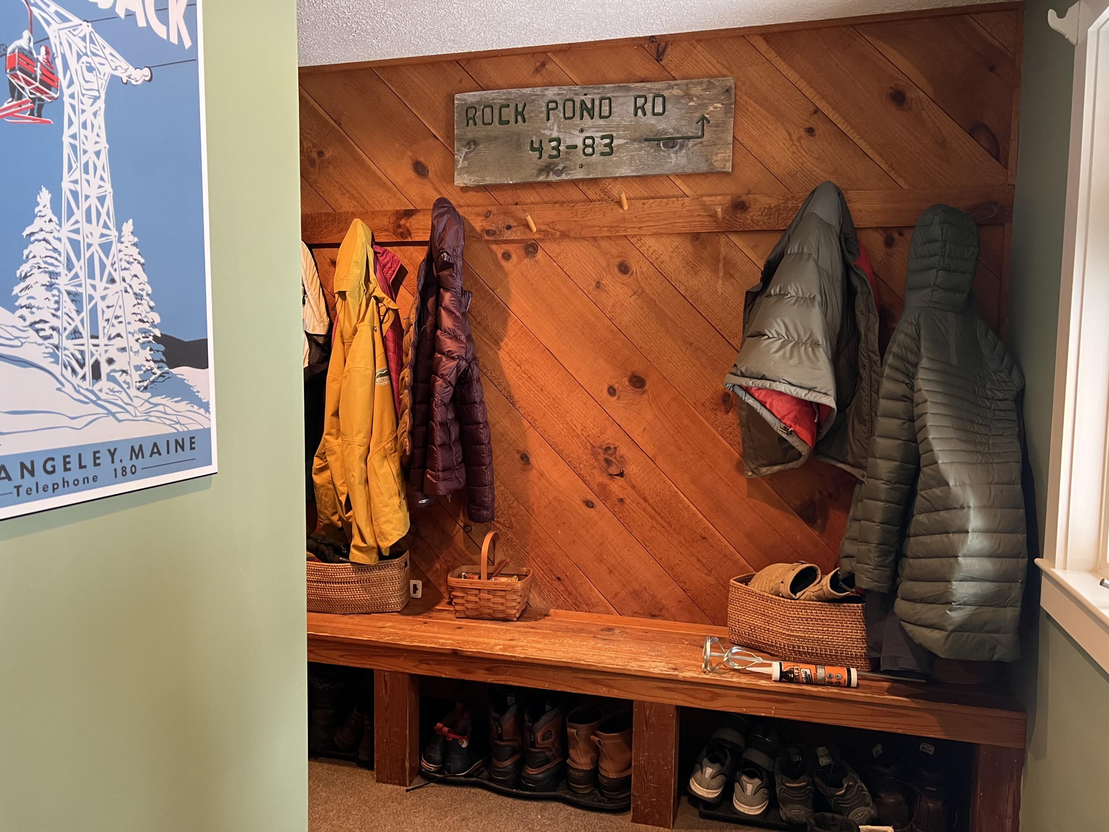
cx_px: 554
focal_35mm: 26
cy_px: 416
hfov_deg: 67.3
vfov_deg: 53.1
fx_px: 833
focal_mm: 5.7
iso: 500
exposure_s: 1/60
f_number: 1.5
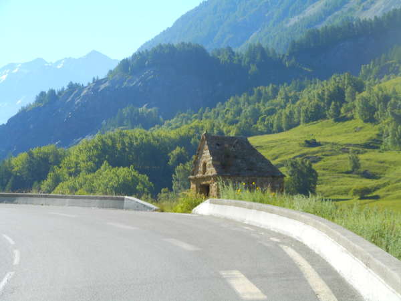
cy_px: 150
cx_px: 200
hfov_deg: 25.3
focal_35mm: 77
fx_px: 892
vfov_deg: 19.1
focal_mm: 13.8
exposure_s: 1/200
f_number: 5.5
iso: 80
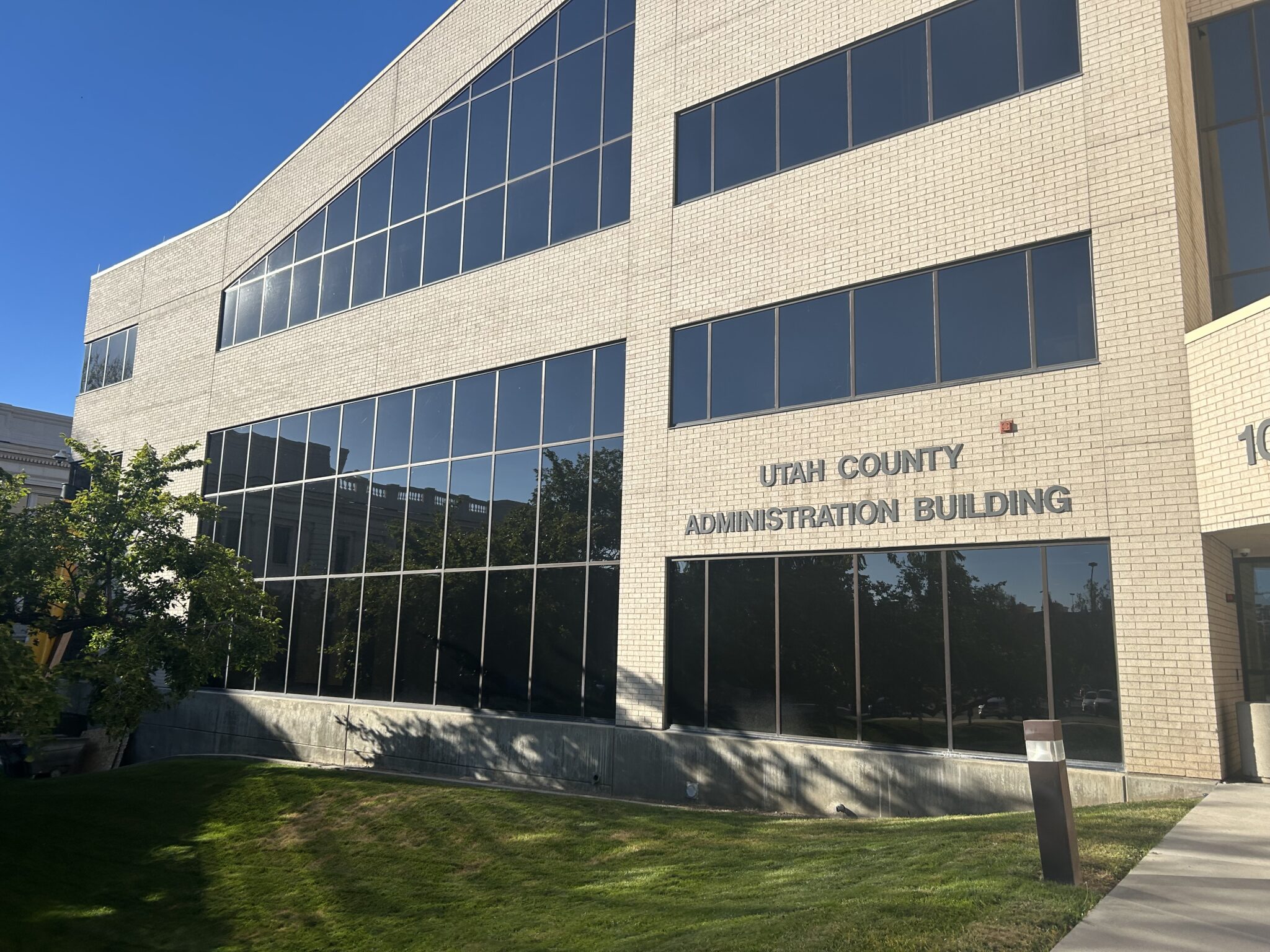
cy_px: 476
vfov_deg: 53.1
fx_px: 954
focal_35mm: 26
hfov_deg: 67.3
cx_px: 635
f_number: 1.5
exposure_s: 1/3704
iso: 50
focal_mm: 5.7
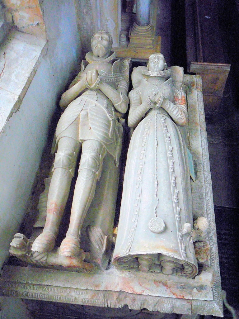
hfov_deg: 40.7
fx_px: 322
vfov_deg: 52.6
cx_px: 120
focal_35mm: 35
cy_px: 160
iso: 200
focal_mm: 5.2
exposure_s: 1/8
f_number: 2.8
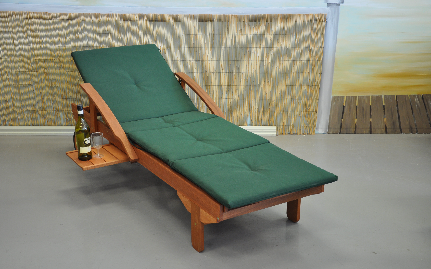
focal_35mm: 49
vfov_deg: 26.3
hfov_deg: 41.1
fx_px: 576
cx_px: 216
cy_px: 135
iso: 400
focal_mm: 32
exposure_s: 1/20
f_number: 4.5
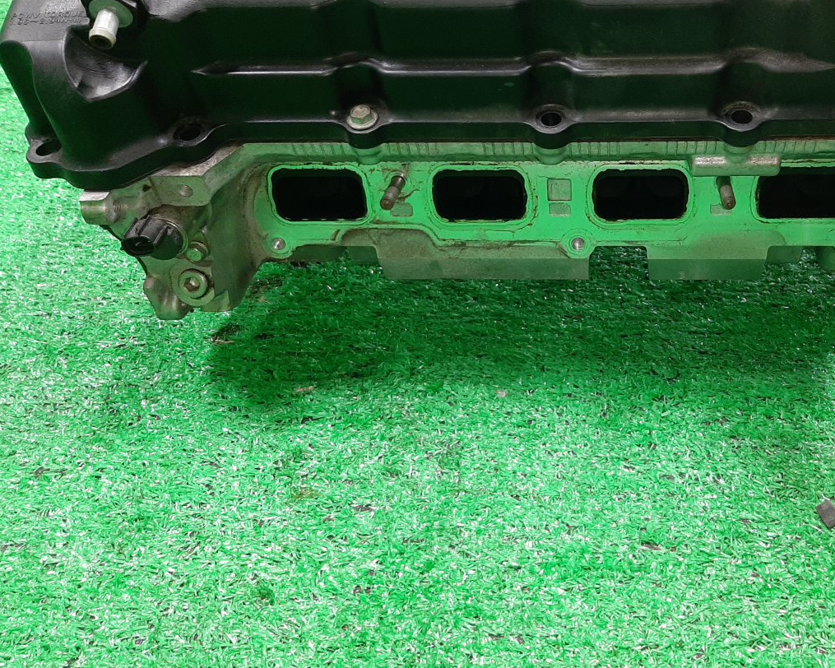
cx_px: 561
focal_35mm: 36
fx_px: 890
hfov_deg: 49.4
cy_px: 263
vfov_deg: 40.9
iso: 208
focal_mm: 3.93
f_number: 1.7
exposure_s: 1/50
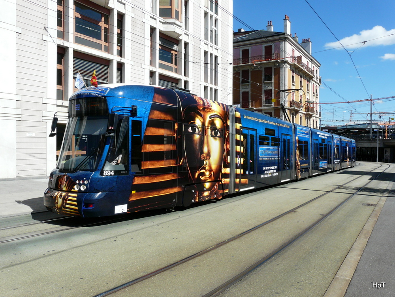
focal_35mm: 28
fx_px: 320
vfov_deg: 49.7
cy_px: 148
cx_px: 198
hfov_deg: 63.4
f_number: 5.6
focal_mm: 4.6
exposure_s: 1/500
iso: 100
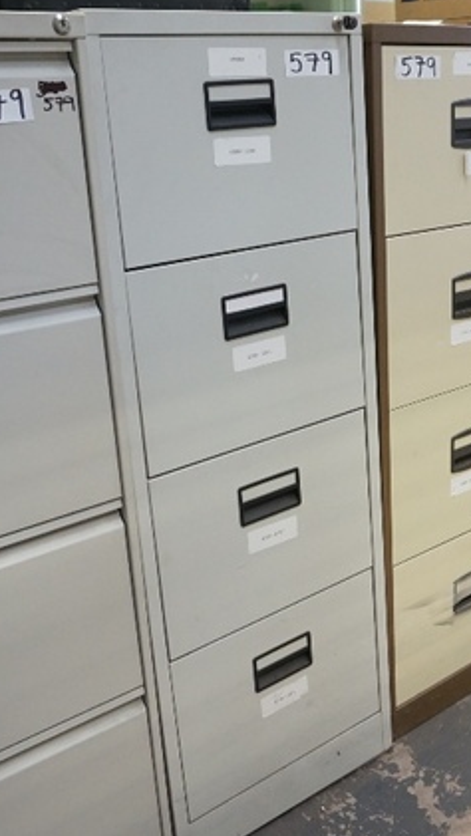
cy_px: 383
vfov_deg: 47.3
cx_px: 356
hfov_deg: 27.3
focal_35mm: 43
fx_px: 954
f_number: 4
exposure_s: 1/160
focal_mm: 16
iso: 1600
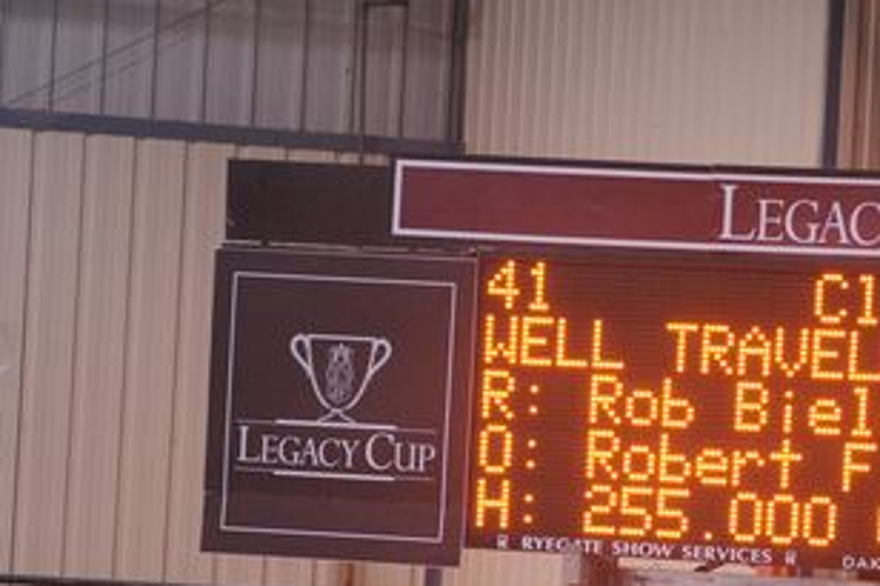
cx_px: 660
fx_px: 10163
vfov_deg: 3.3
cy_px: 563
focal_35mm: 416
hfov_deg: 5.0
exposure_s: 1/400
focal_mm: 200
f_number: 2.8
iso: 5000
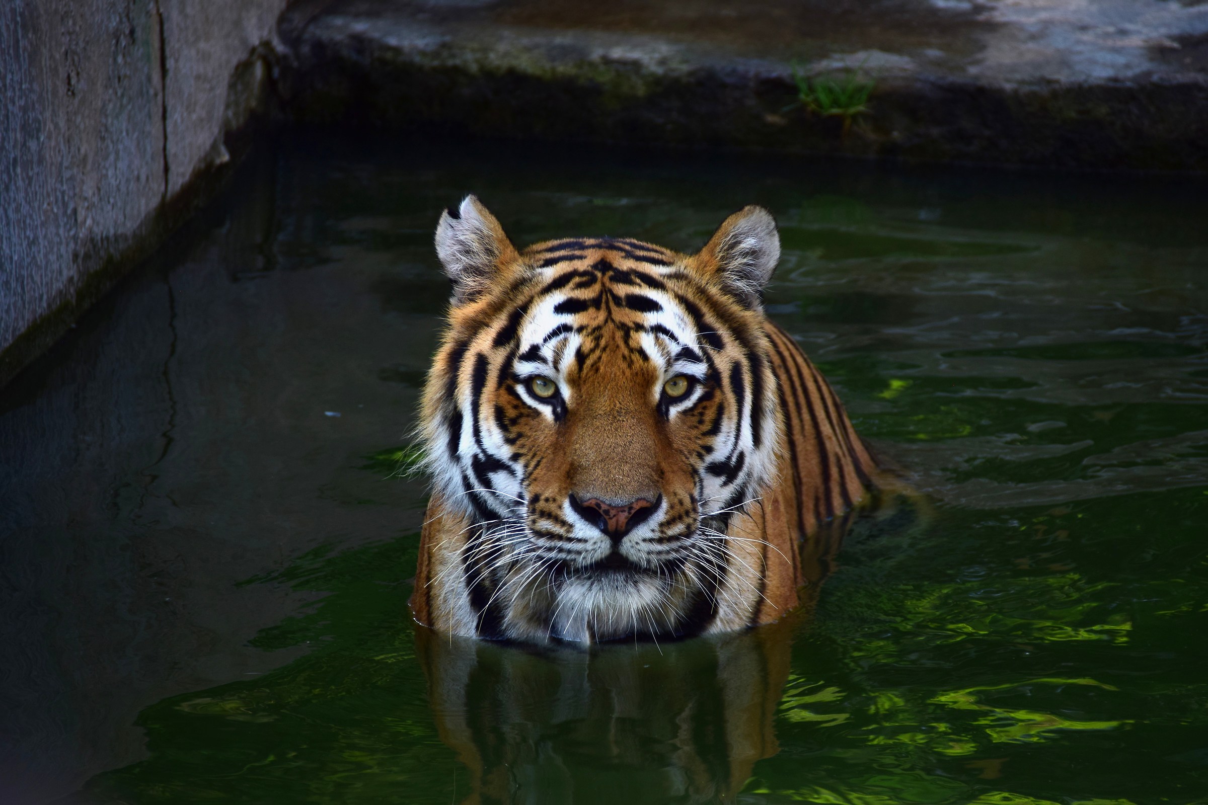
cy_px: 402
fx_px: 12582
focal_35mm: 375
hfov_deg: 5.5
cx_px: 604
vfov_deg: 3.7
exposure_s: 1/250
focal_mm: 250
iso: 200
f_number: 6.3
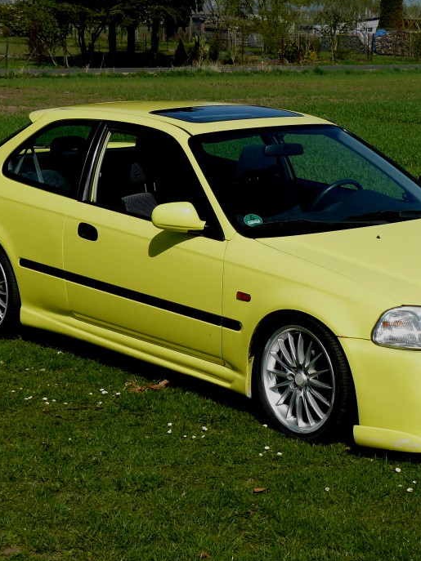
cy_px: 269
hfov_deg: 17.9
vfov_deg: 23.8
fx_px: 1330
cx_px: 284
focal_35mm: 82
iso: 100
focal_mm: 9.2
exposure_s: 1/1000
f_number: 3.6
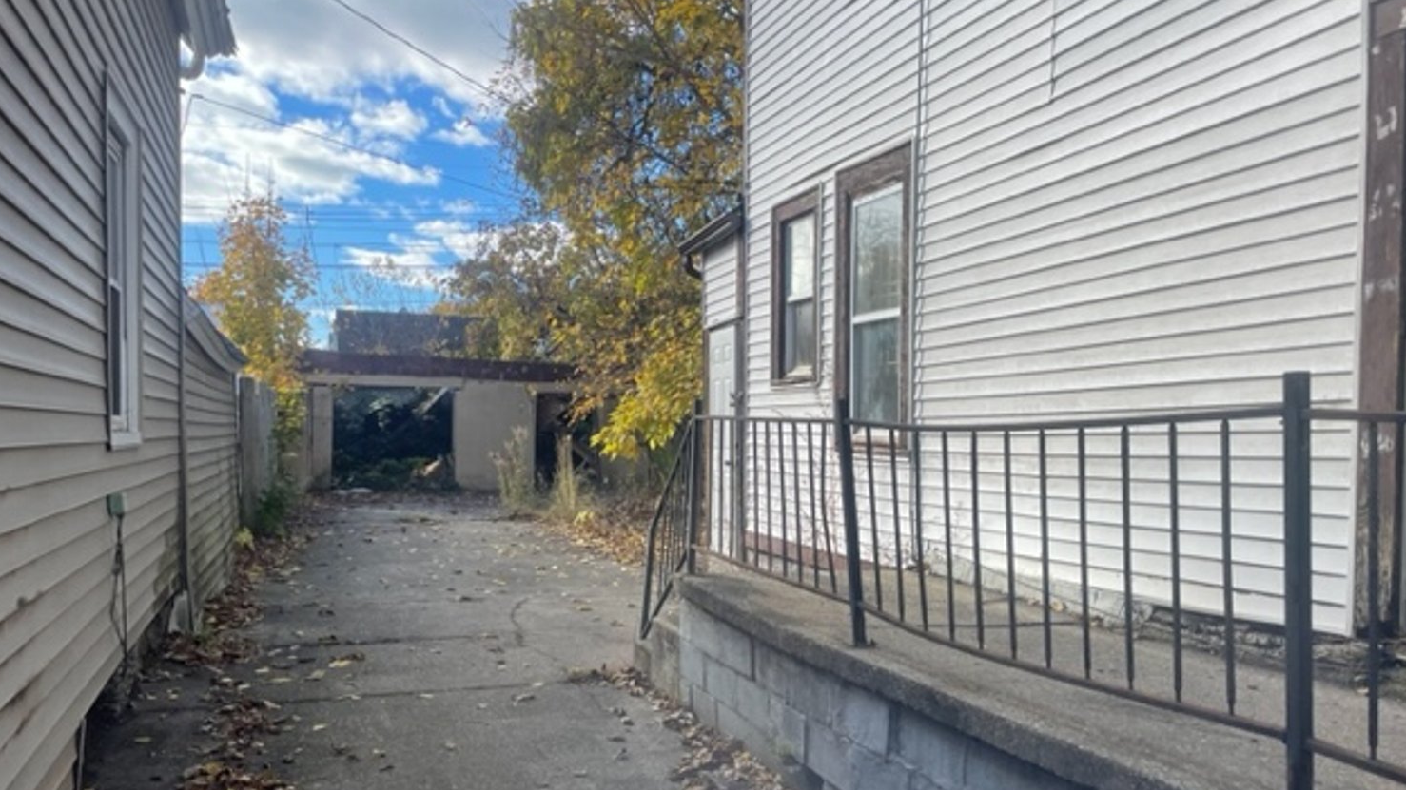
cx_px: 713
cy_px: 476
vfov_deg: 40.0
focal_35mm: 29
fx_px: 1081
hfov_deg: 66.1
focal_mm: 4.2
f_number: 1.6
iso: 32
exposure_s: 1/1335
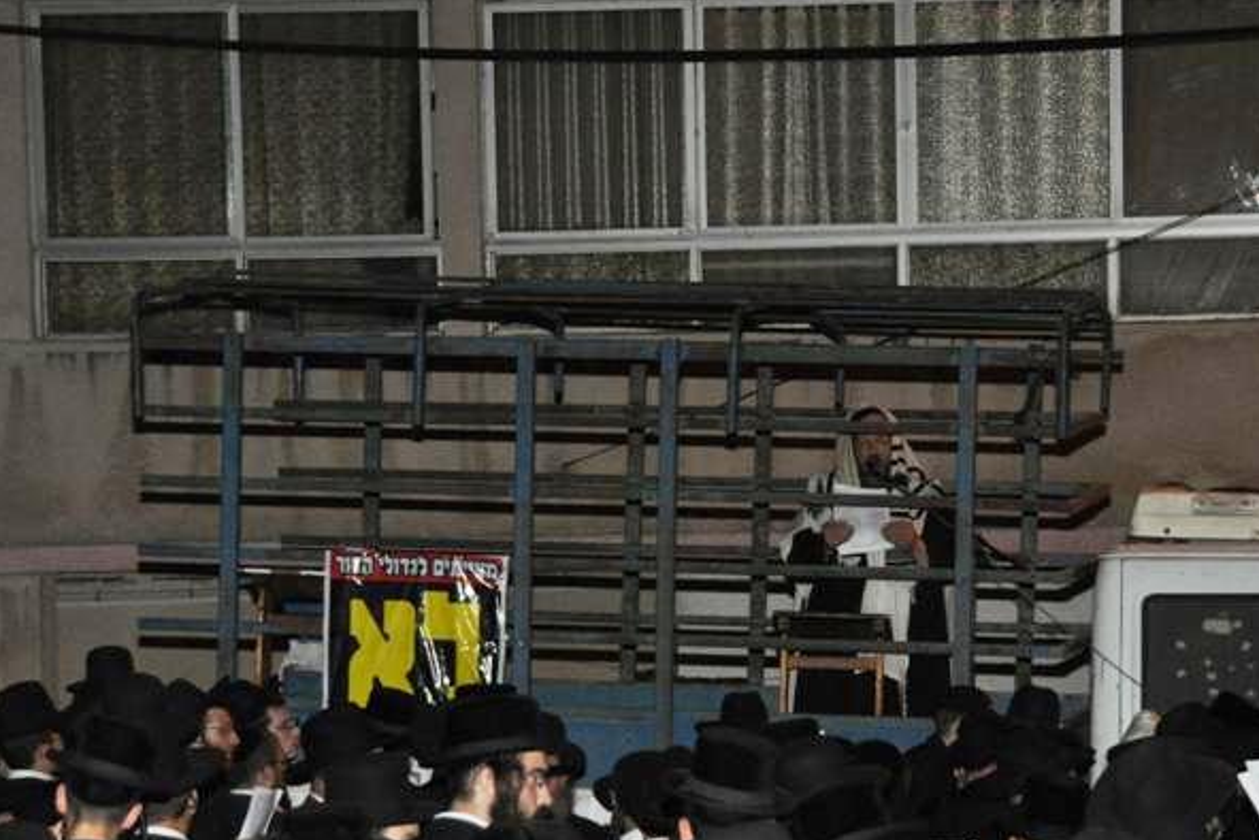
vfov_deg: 10.1
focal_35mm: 135
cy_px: 618
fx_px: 4721
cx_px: 810
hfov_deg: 15.2
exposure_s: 1/60
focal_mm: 52
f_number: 4.8
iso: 800
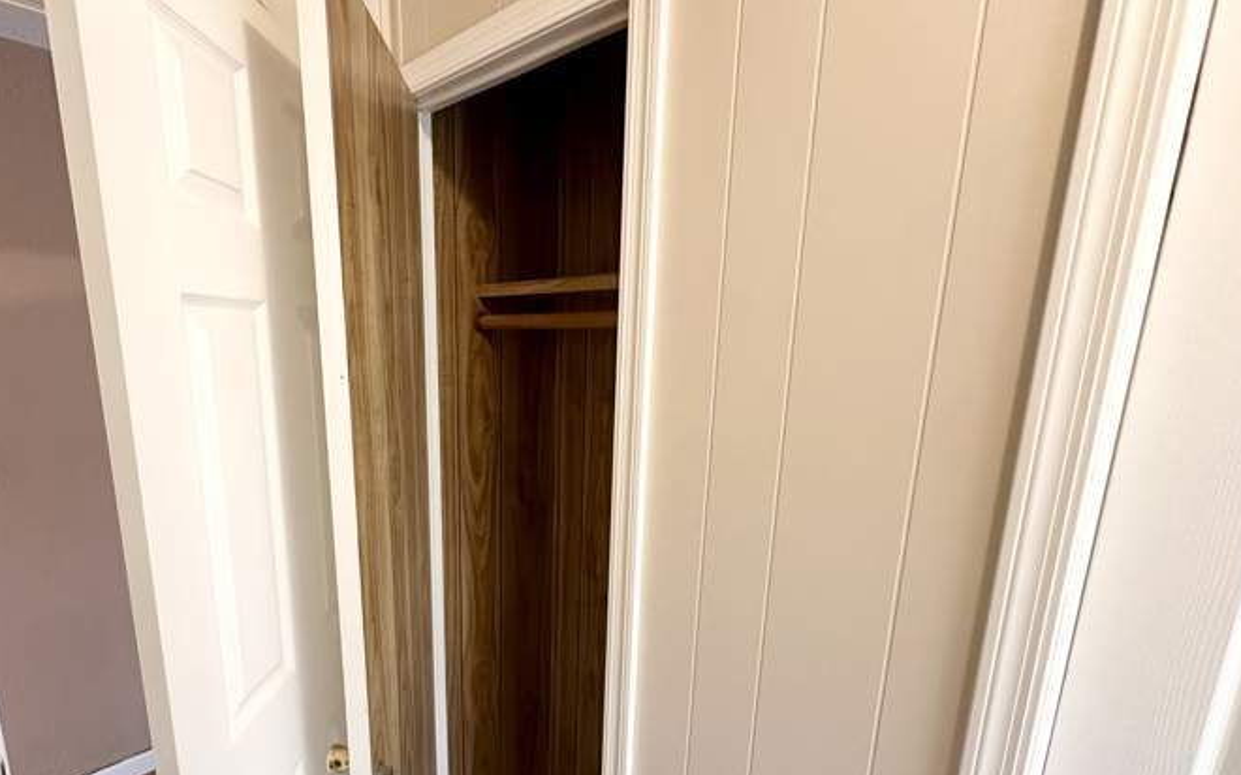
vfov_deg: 64.2
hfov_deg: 90.1
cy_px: 472
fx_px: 609
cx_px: 506
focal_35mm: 18
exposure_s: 1/60
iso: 250
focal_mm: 2.22
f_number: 2.2
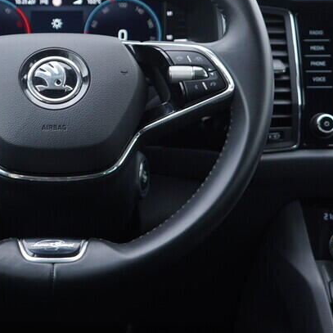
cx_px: 67
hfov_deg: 22.2
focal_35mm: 77
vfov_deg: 22.3
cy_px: 97
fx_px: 838
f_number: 2.8
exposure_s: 1/40
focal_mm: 24
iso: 160
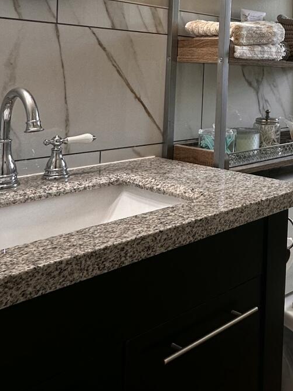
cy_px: 70
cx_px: 373
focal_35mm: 42
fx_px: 474
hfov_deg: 28.6
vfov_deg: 42.5
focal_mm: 2.22
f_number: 2.2
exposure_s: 1/99
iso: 80
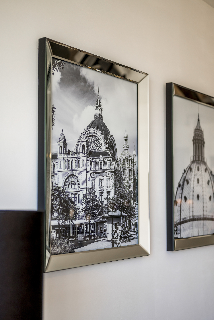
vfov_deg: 39.6
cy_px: 160
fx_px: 445
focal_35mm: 50
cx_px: 107
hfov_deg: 27.0
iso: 320
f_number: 1.8
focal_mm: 50
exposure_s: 1/320
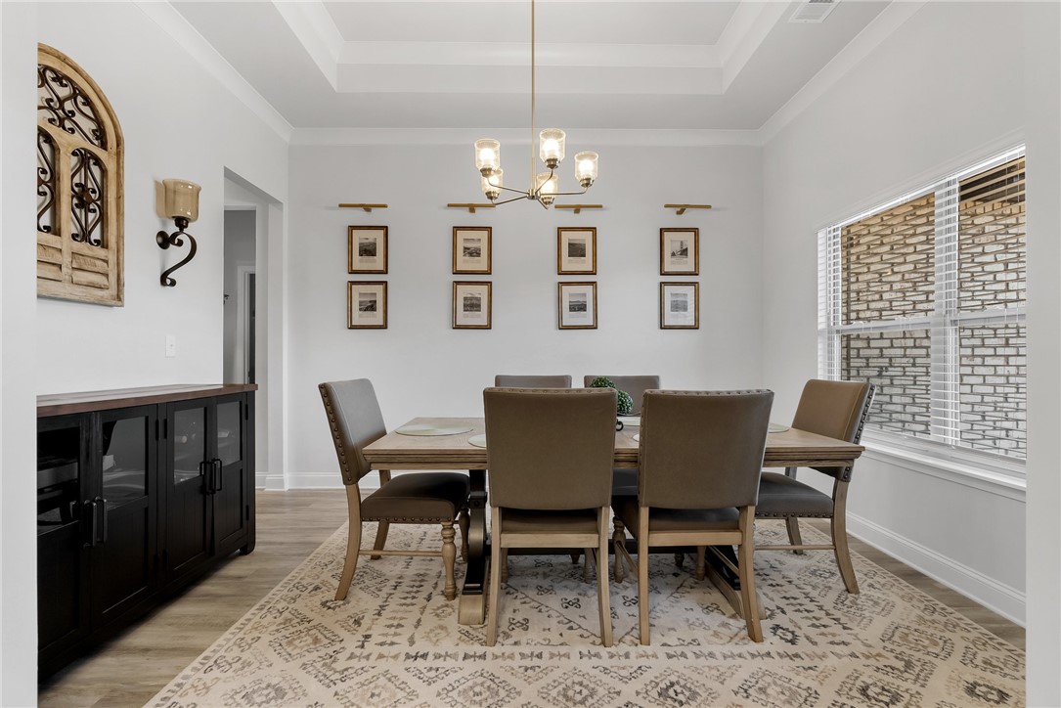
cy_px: 354
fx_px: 472
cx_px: 530
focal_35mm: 16
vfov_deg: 73.8
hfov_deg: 96.7
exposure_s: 1/20
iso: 400
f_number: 8
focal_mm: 16
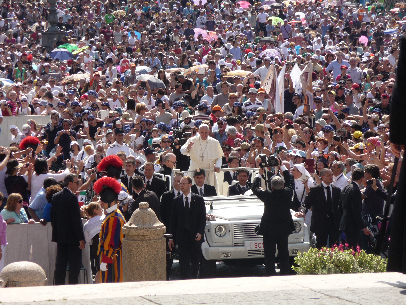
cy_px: 152
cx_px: 203
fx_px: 3284
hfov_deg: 7.1
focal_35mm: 280
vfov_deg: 5.3
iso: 100
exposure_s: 1/320
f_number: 4.9
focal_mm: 47
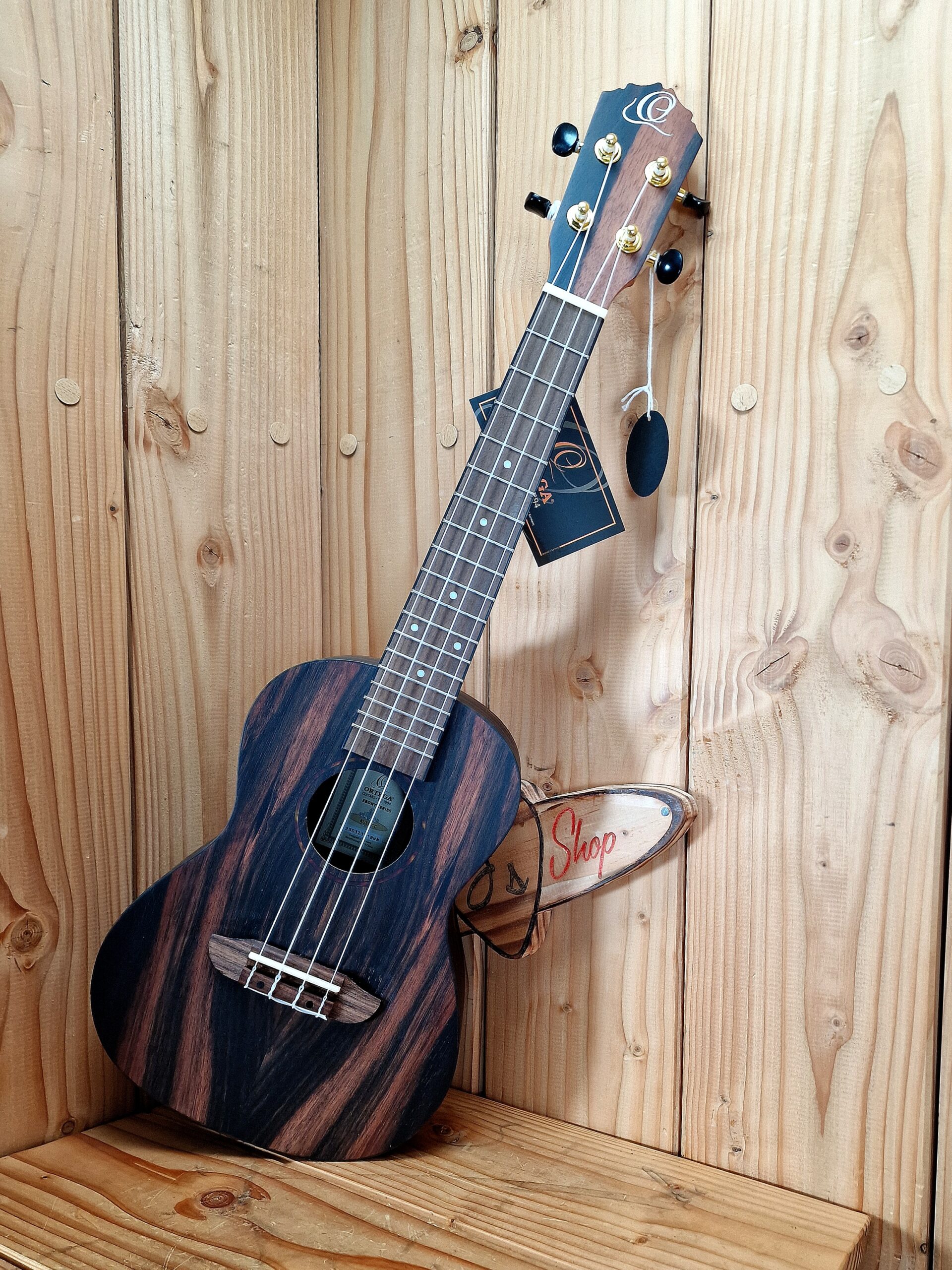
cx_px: 476
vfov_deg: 73.9
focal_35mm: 23
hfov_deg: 58.9
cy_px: 635
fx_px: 843
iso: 50
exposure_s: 1/120
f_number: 1.8
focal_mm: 6.4
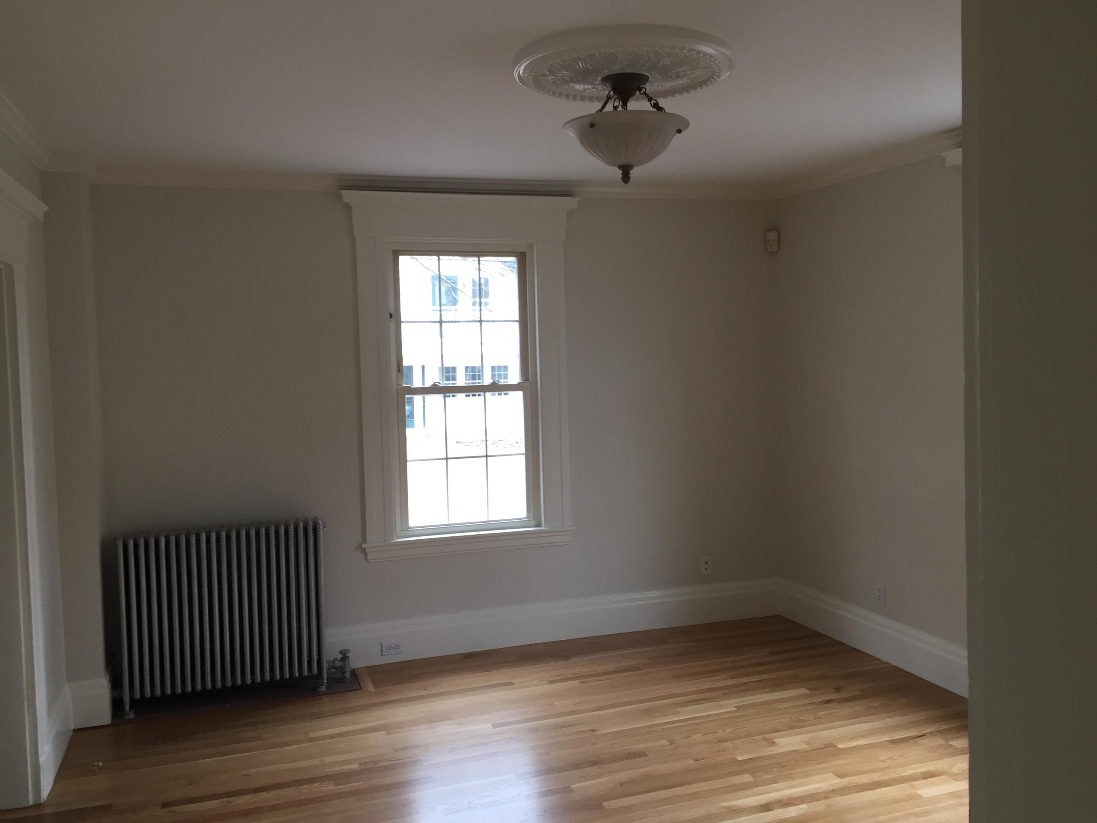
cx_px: 548
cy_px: 412
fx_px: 919
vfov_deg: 48.2
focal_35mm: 29
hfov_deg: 61.7
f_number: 2.2
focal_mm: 4.15
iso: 64
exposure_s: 1/33
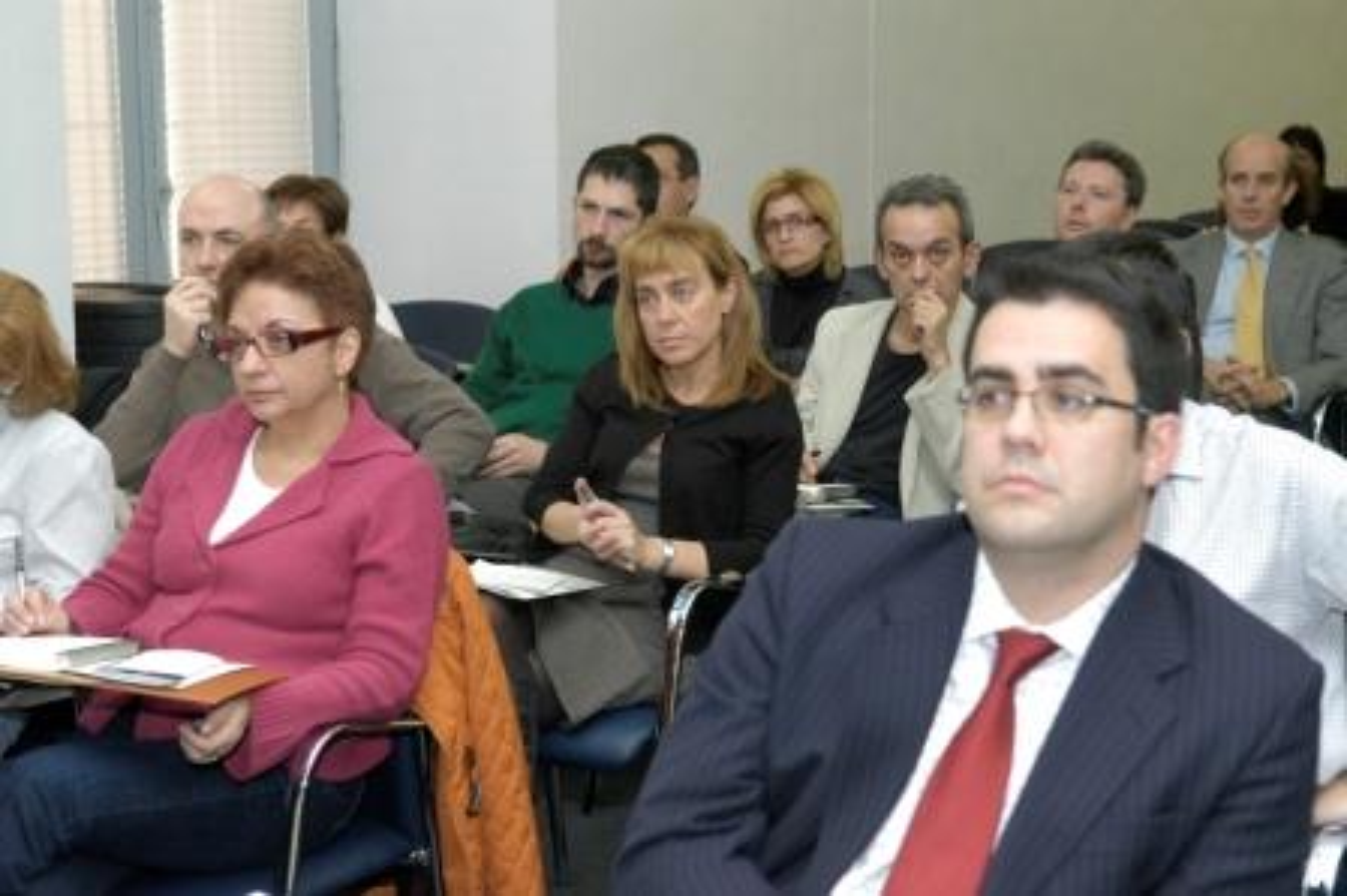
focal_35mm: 68
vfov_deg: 20.1
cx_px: 674
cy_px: 448
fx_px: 2524
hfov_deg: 29.9
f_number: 4
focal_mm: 45
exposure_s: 1/60
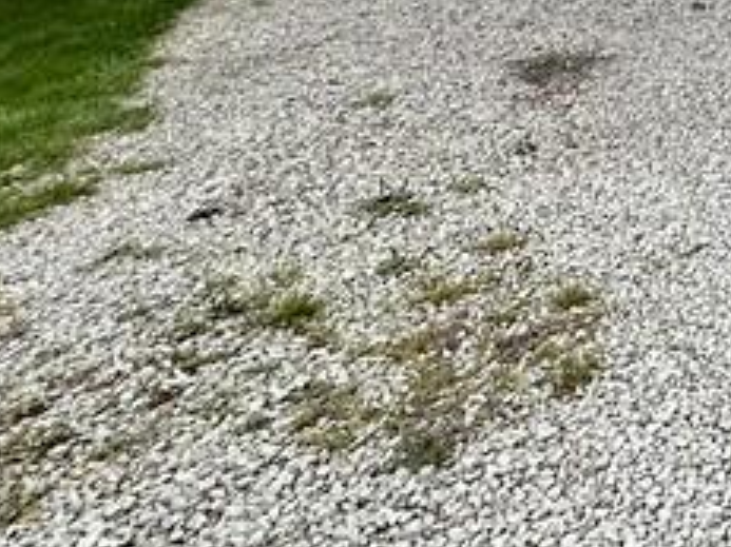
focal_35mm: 62
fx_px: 1309
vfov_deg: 17.4
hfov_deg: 20.7
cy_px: -534
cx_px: 1339
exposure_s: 1/350
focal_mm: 2.22
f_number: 2.2
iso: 40
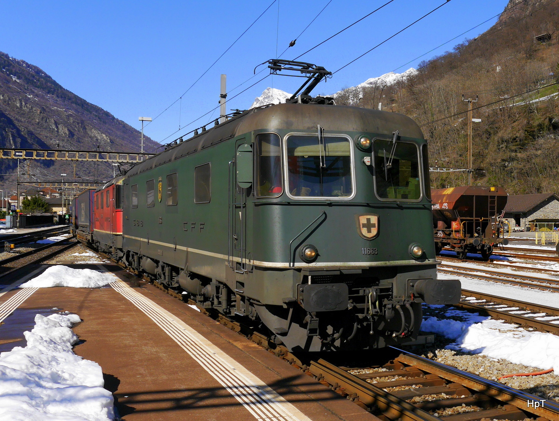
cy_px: 210
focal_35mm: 28
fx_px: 453
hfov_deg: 63.4
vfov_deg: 49.8
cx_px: 280
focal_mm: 14
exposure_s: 1/640
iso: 160
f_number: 8
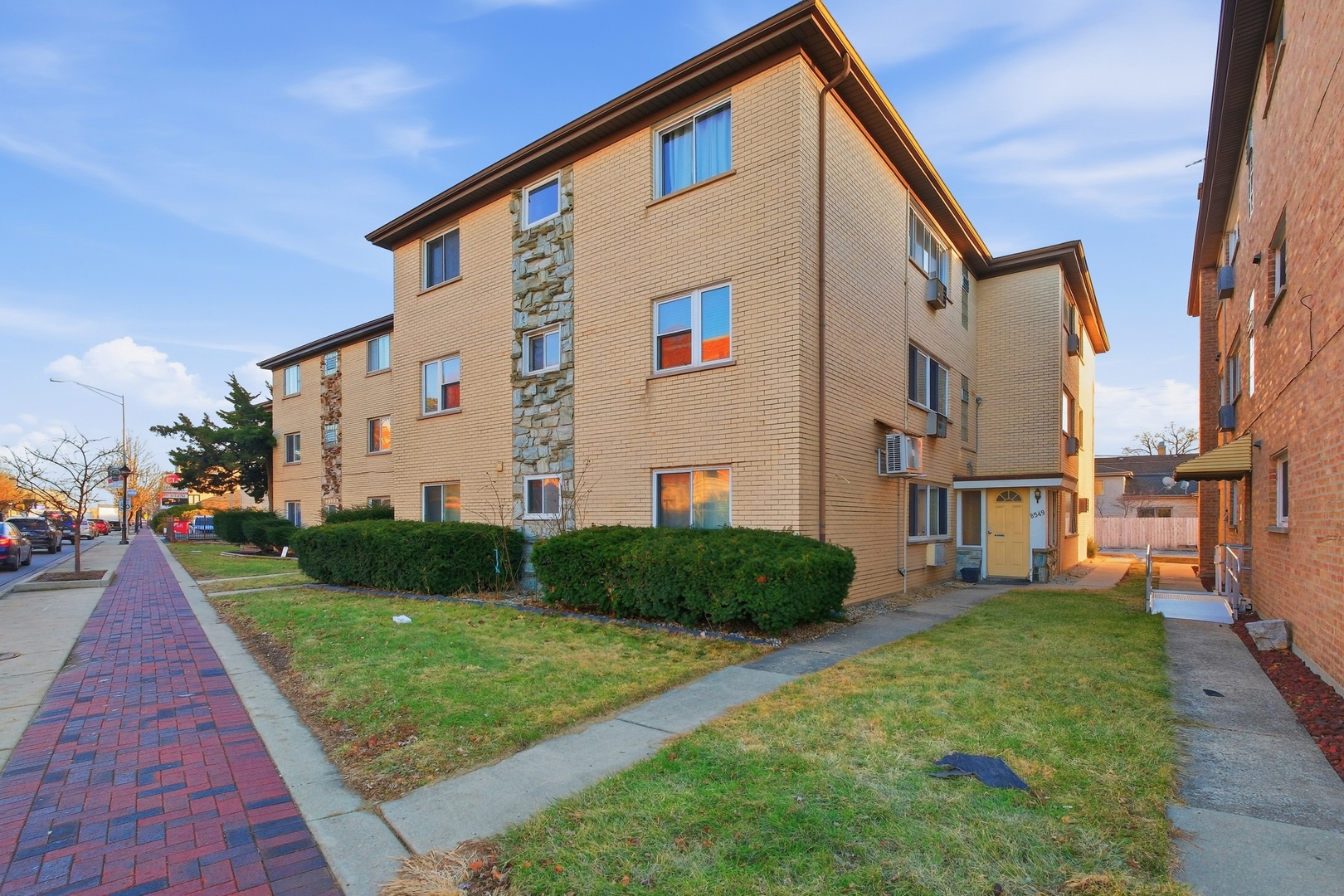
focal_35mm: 15
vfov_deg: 77.3
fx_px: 560
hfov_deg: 100.4
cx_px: 672
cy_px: 448
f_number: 7.1
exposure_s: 1/4000
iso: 640
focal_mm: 10
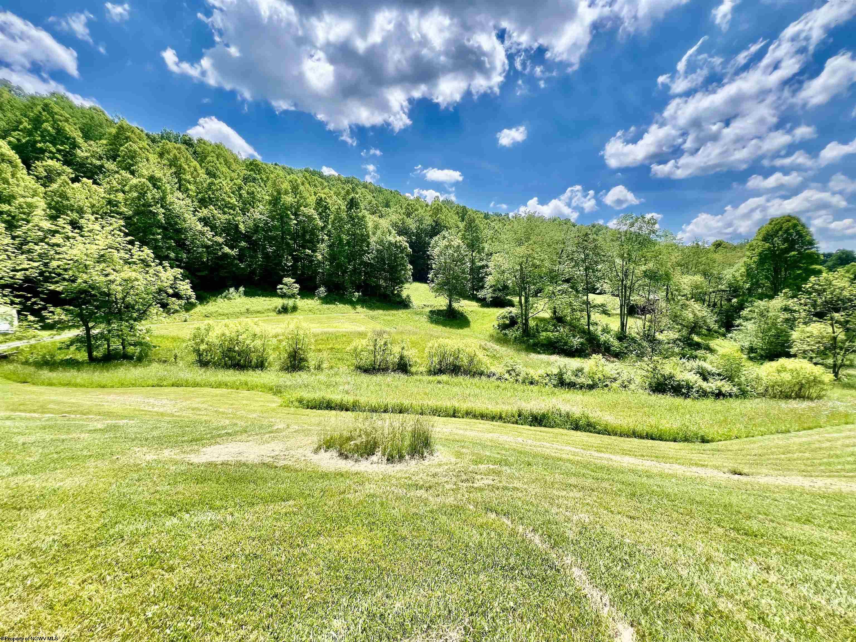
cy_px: 321
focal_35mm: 13
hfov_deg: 106.2
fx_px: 321
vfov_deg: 89.9
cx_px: 428
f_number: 1.8
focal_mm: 1.57
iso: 32
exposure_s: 1/797
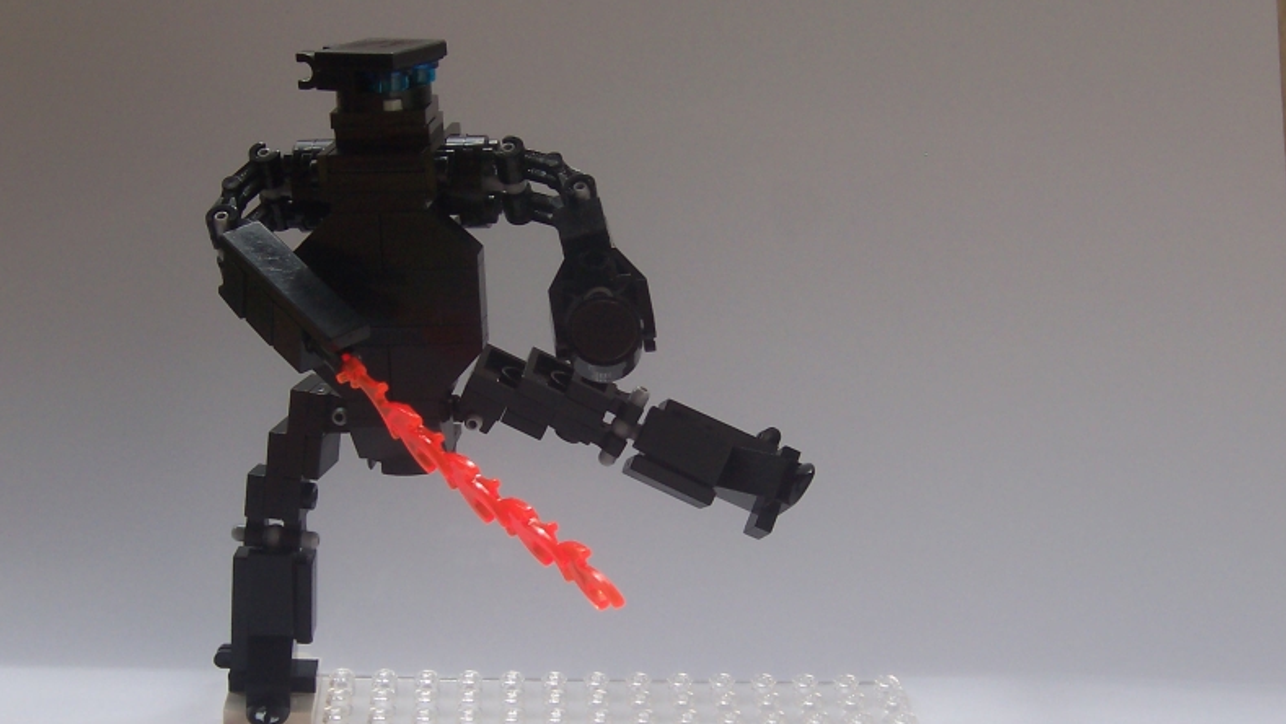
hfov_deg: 28.6
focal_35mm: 74
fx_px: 2524
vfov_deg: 16.3
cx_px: 649
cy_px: 417
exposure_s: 1/125
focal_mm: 10.4
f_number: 4
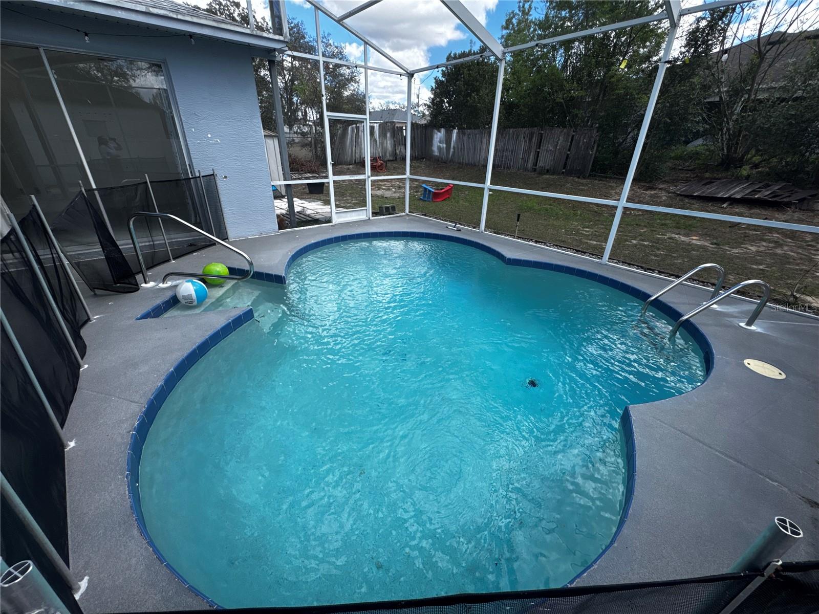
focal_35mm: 14
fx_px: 331
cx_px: 410
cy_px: 307
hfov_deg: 102.1
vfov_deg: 85.7
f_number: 2.2
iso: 40
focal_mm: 2.22
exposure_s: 1/565
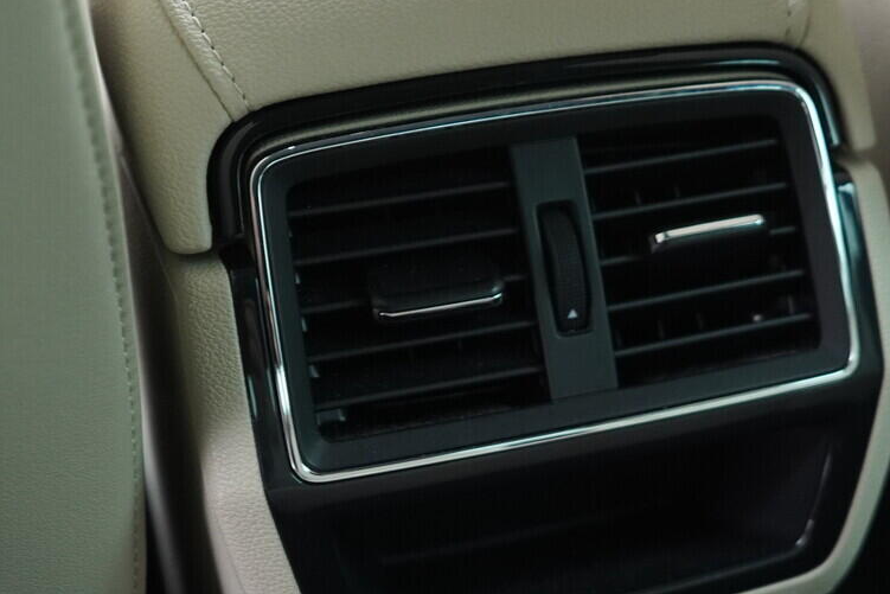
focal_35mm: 69
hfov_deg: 29.0
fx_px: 1706
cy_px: 424
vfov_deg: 19.6
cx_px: 625
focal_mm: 24
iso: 1000
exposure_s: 1/40
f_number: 2.8
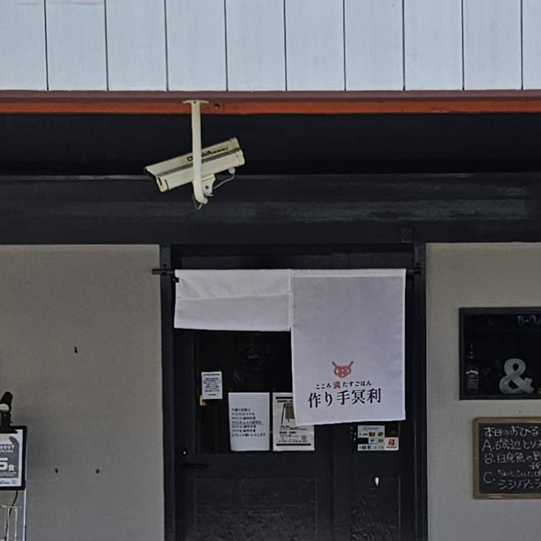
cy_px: 371
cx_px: 263
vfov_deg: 31.3
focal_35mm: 54
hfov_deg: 31.6
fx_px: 955
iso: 40
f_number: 1.8
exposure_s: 1/769
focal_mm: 5.4
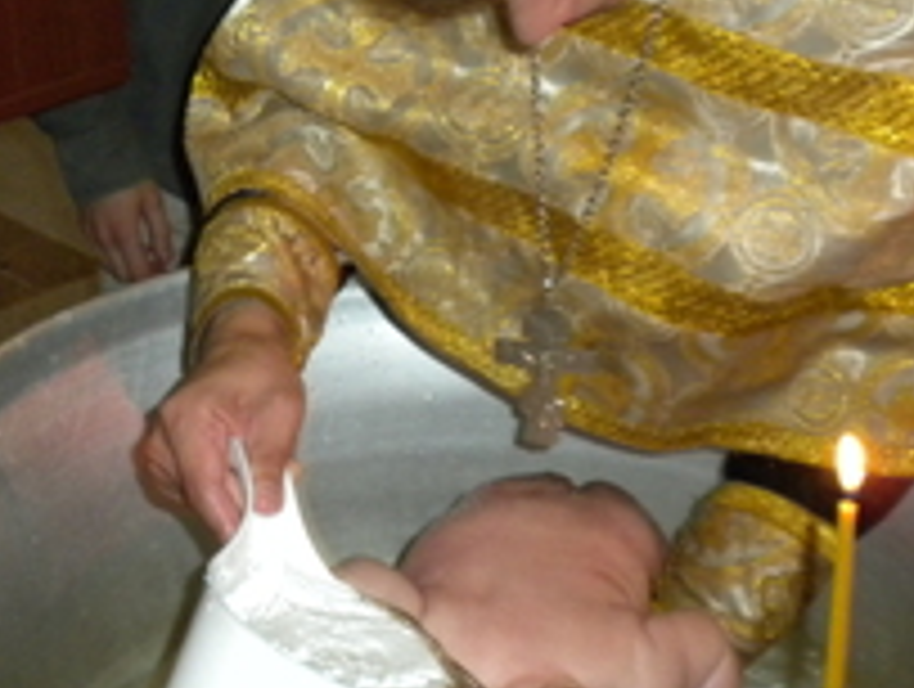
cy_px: 301
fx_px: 2169
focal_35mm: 82
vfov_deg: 18.0
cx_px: 171
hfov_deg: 23.4
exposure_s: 1/30
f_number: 3.5
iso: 400
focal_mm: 6.6
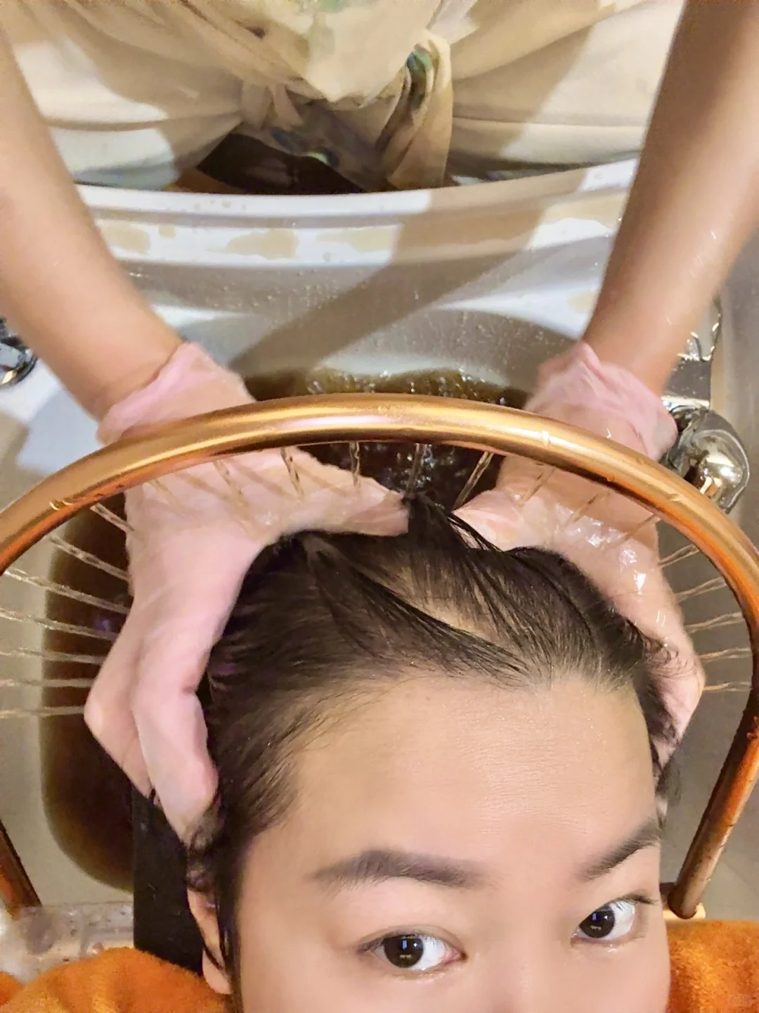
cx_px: 380
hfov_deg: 46.8
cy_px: 506
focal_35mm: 30
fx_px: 877
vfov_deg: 60.0
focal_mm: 2.69
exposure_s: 1/30
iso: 500
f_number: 1.9
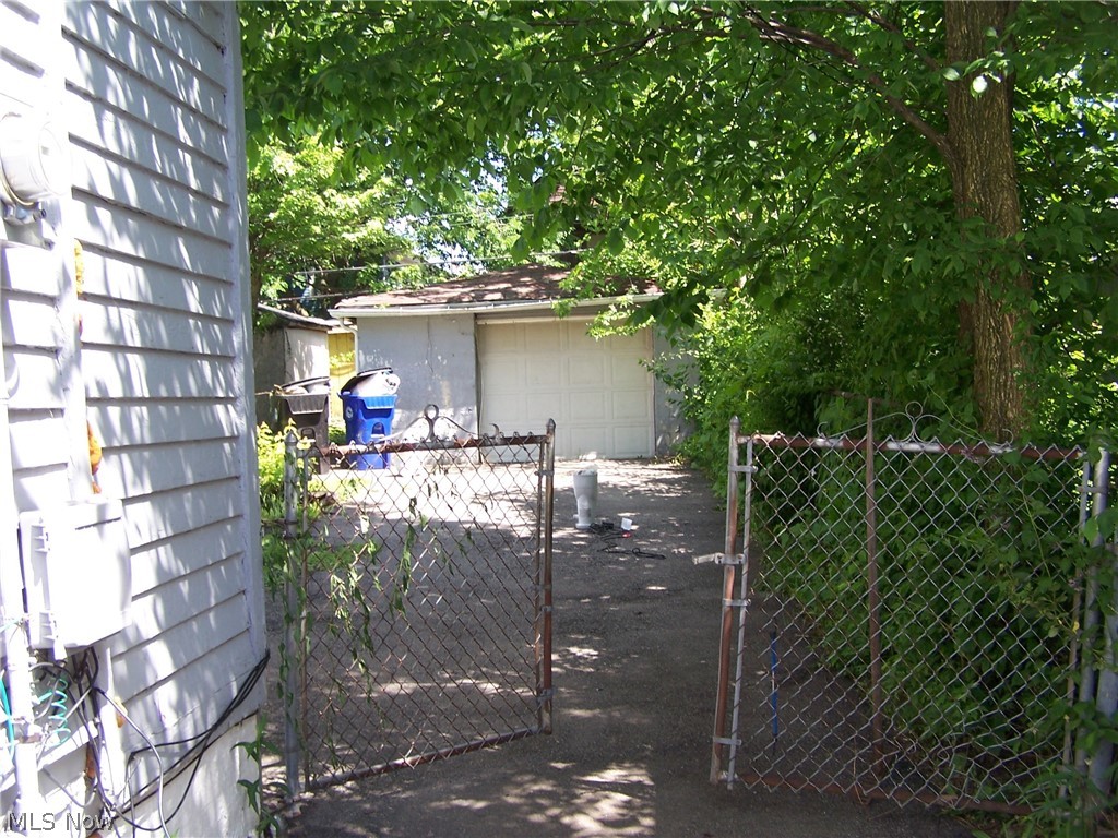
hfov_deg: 49.0
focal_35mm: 38
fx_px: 1227
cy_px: 419
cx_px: 559
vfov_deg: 37.7
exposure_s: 1/200
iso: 80
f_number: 2.8
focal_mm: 6.3
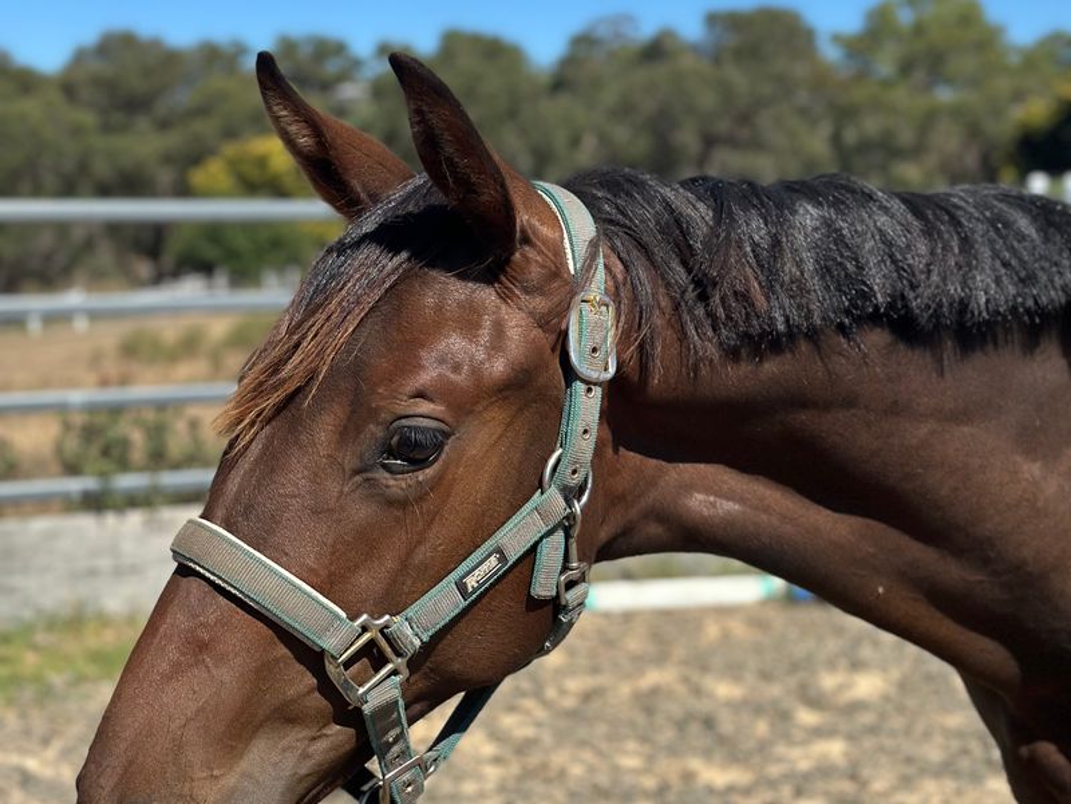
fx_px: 1485
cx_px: 536
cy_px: 402
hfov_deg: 39.7
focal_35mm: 48
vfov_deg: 30.3
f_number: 1.78
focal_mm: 6.86
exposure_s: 1/5556
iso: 80
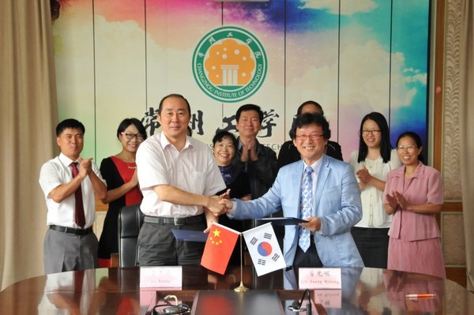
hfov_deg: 27.0
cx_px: 237
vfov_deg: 18.2
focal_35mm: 75
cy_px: 158
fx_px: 987
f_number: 7.1
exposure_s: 1/60
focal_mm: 50
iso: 1000
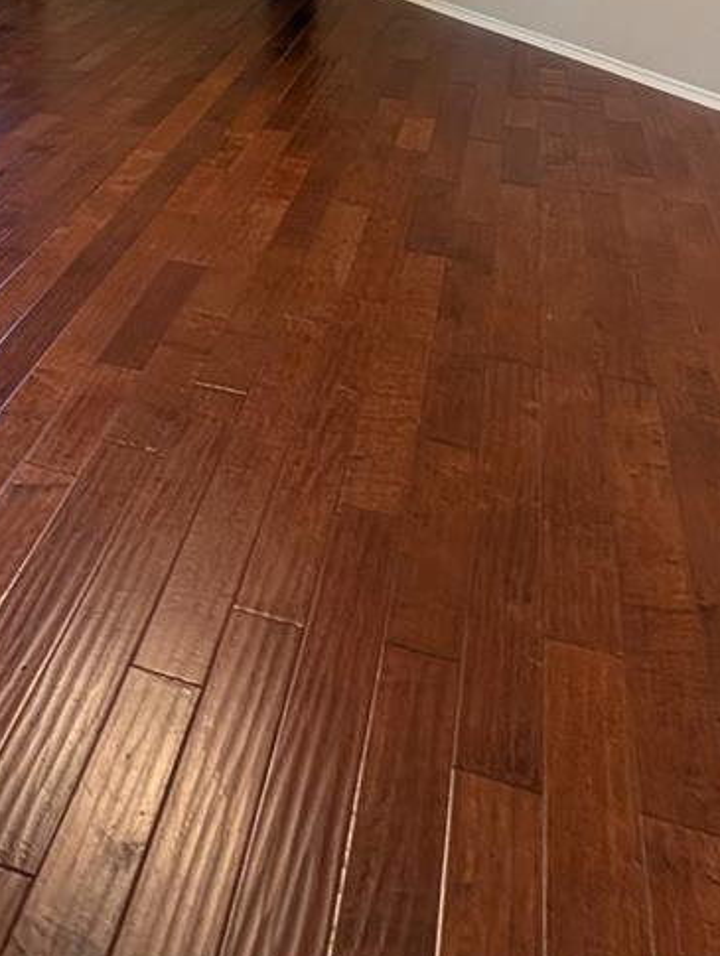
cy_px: -152
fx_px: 1052
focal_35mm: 38
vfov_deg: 38.3
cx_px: 109
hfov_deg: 36.1
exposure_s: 1/24
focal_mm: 2.23
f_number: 1.95
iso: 101
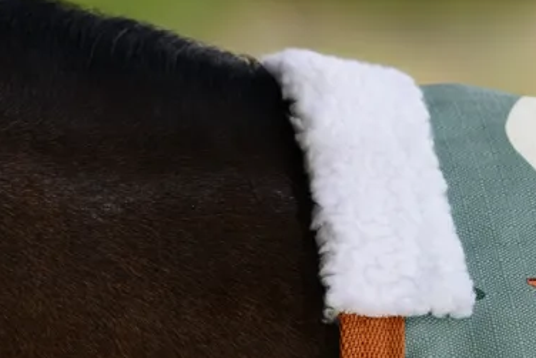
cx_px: 425
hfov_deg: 4.3
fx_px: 7134
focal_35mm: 479
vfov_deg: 2.9
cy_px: 274
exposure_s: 1/200
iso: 125
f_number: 5
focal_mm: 150
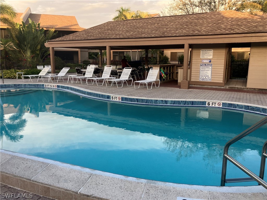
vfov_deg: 49.7
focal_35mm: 28
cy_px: 100
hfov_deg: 63.4
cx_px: 134
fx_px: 216
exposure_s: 1/185
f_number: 1.8
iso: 25
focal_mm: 3.99
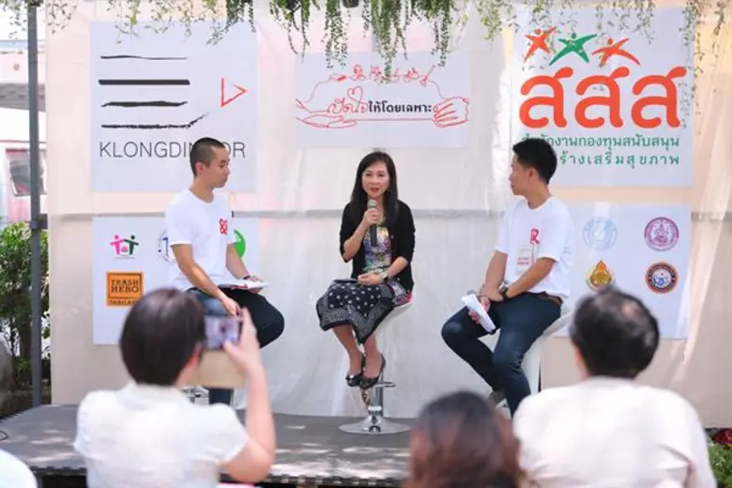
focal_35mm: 75
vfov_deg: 18.2
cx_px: 366
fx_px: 1525
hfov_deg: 27.0
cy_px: 244
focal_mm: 75
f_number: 2.8
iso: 200
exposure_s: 1/200
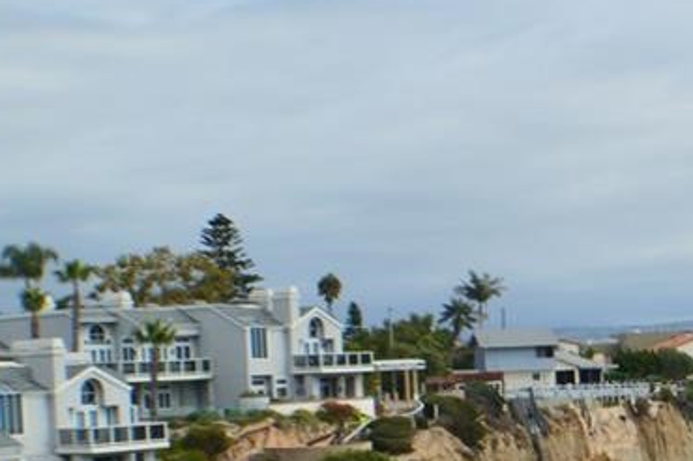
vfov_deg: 11.2
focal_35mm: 120
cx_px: 908
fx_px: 2315
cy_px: 506
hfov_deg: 16.1
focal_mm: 29
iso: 360
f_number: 11
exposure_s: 1/500
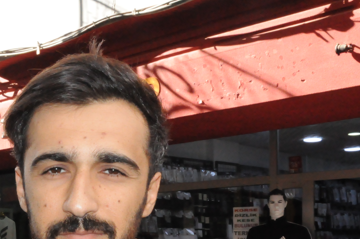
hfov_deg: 25.6
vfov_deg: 17.0
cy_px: 254
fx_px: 779
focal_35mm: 78
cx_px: 76
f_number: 22
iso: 3200
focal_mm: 24
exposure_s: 1/200
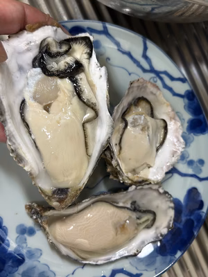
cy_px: 138
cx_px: 104
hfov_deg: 53.1
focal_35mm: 26
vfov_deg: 67.3
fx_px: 208
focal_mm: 5.7
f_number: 1.5
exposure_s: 1/60
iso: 160
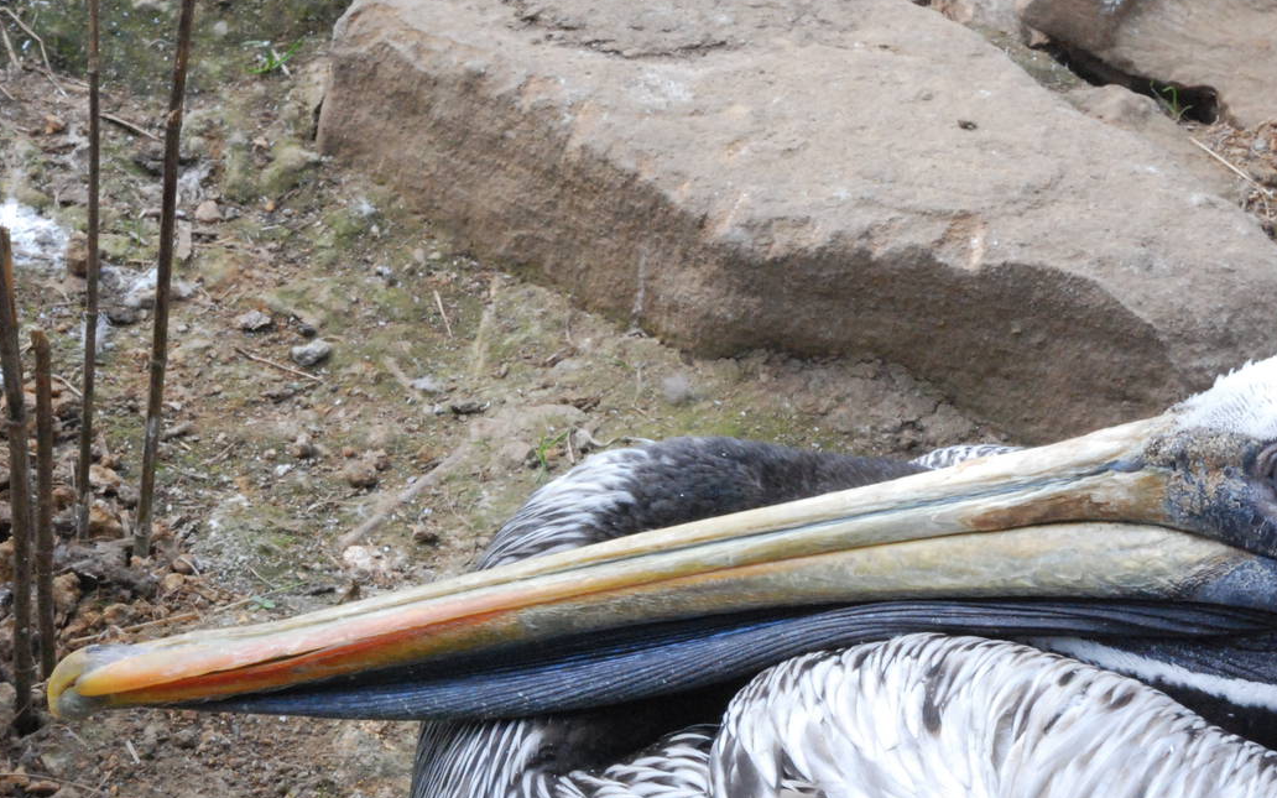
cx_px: 912
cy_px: 456
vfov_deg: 6.4
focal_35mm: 204
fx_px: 7100
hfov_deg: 10.3
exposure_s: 1/160
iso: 1600
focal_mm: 86
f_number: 22
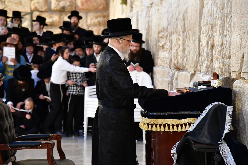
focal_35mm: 120
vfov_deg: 11.4
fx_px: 827
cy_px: 82
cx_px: 124
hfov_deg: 17.1
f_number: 5.6
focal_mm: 120
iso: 8000
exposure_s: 1/100
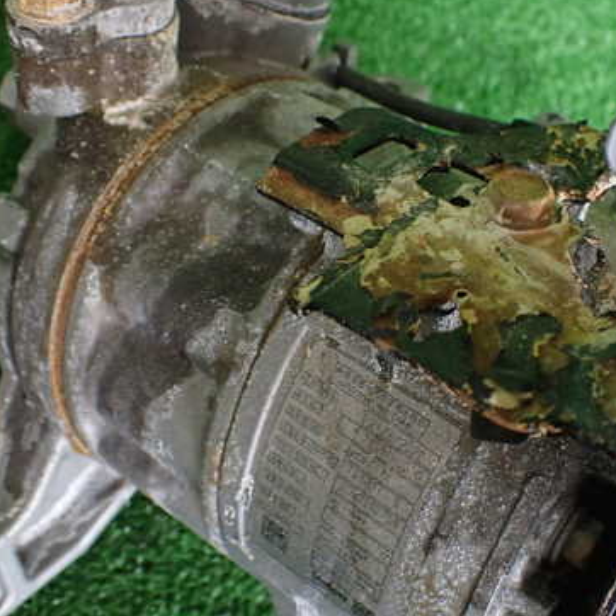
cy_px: 332
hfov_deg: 38.1
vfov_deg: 38.3
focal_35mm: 44
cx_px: 385
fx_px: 886
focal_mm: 5.4
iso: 400
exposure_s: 1/125
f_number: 2.3
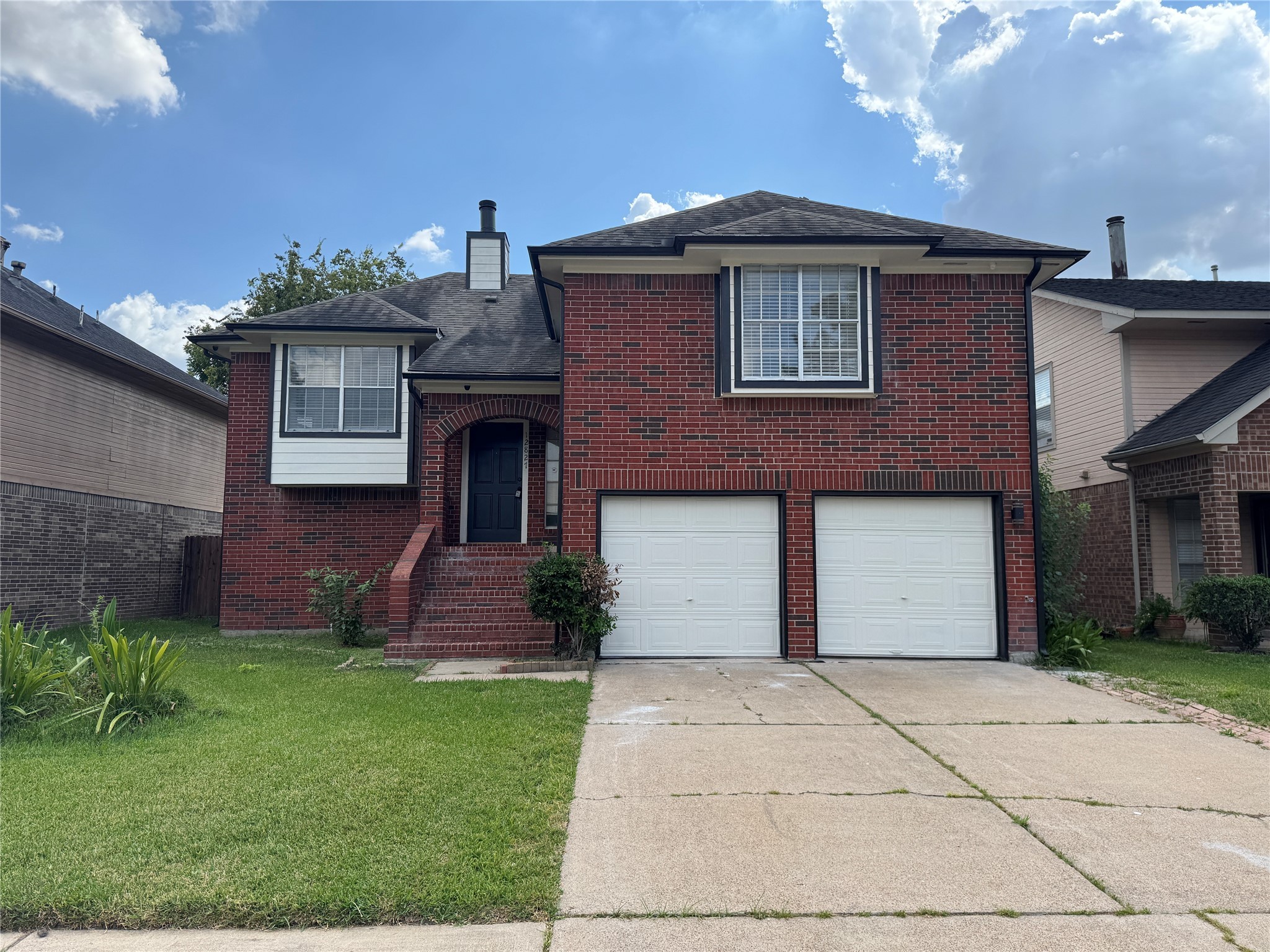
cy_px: 476
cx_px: 635
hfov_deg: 71.6
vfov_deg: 56.8
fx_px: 881
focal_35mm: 24
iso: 80
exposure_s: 1/4310
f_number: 1.78
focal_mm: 6.76
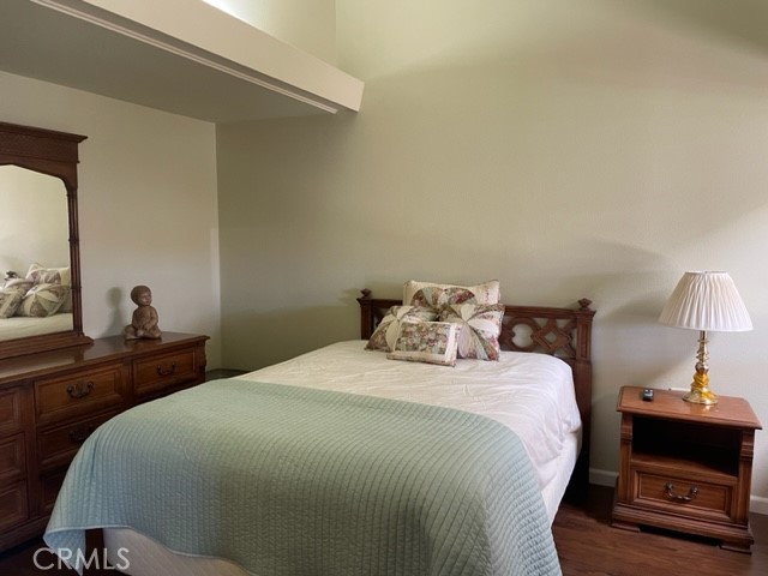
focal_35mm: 26
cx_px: 384
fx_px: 577
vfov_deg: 53.1
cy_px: 288
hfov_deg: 67.3
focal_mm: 4.2
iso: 160
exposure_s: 1/60
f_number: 1.6
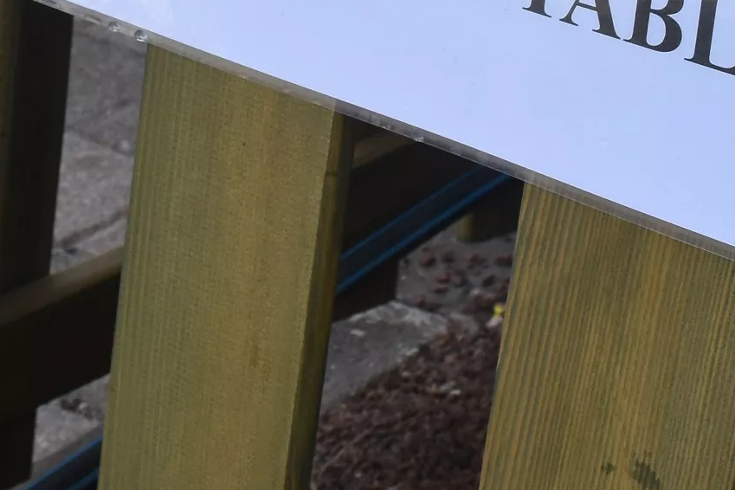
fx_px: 2164
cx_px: 95
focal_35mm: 106
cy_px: -165
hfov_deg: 19.0
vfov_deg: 12.5
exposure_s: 1/250
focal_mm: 20
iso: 400
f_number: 8
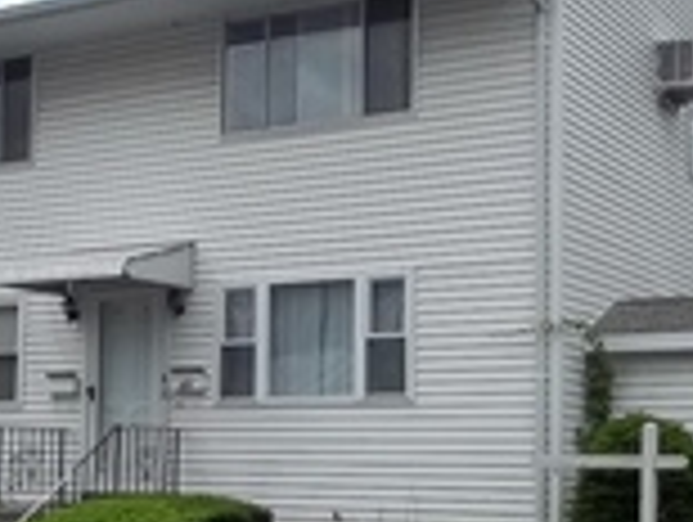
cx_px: 306
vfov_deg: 20.5
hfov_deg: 27.0
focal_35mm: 72
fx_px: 1444
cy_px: 324
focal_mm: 5.7
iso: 80
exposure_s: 1/500
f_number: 5.5
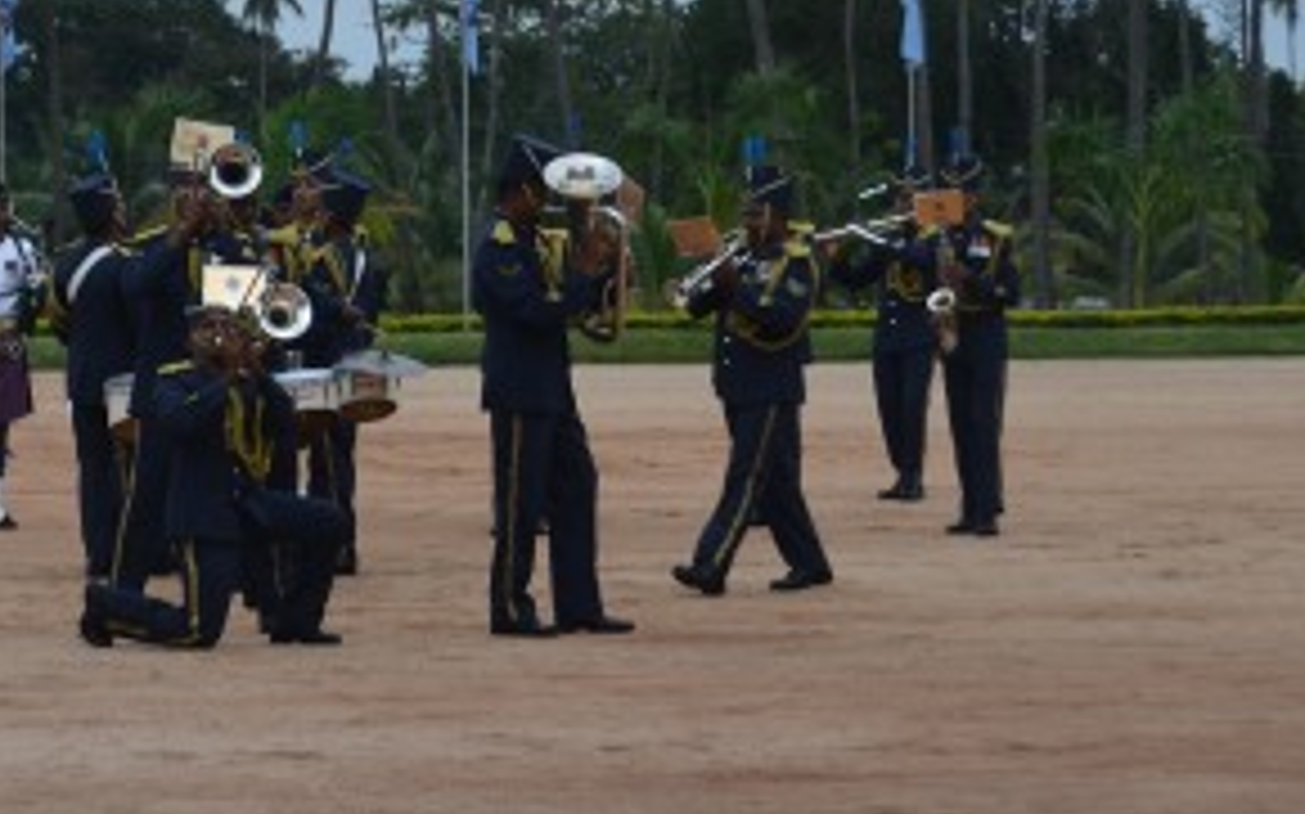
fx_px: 5830
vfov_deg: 8.0
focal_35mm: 164
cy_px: 304
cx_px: 36
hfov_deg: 12.6
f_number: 5.6
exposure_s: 1/100
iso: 250
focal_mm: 52
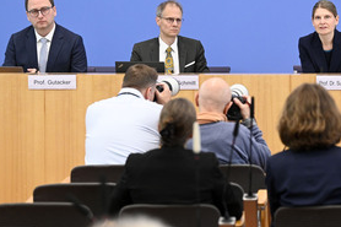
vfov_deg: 6.5
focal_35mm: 211
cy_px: 79
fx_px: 1997
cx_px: 263
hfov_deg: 9.7
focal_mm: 130
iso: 4000
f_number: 4
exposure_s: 1/1250
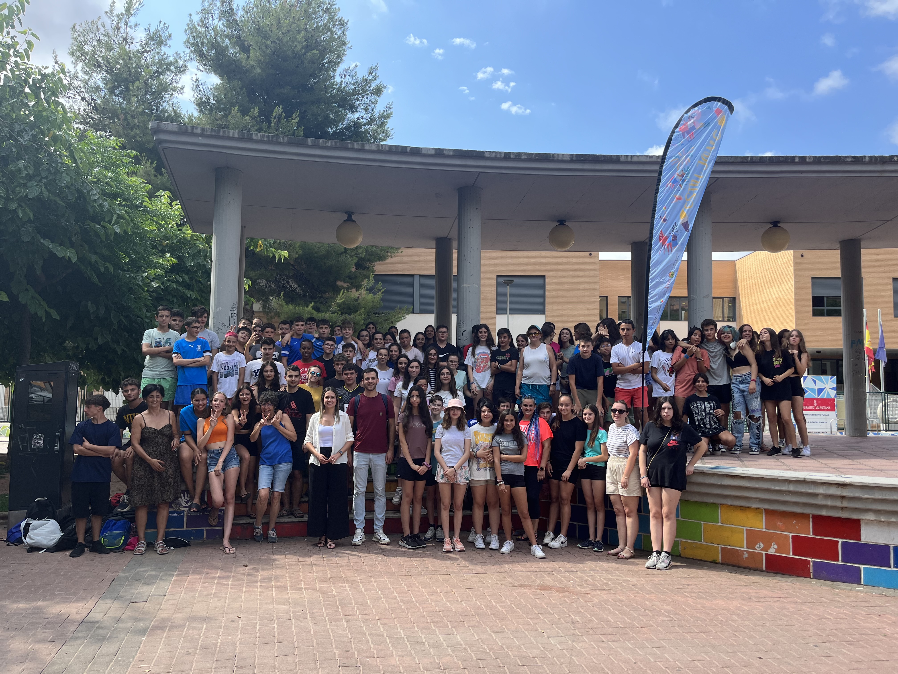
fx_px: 674
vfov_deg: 53.1
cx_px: 449
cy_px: 337
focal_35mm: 26
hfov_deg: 67.3
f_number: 1.6
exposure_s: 1/1309
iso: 50
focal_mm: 5.1
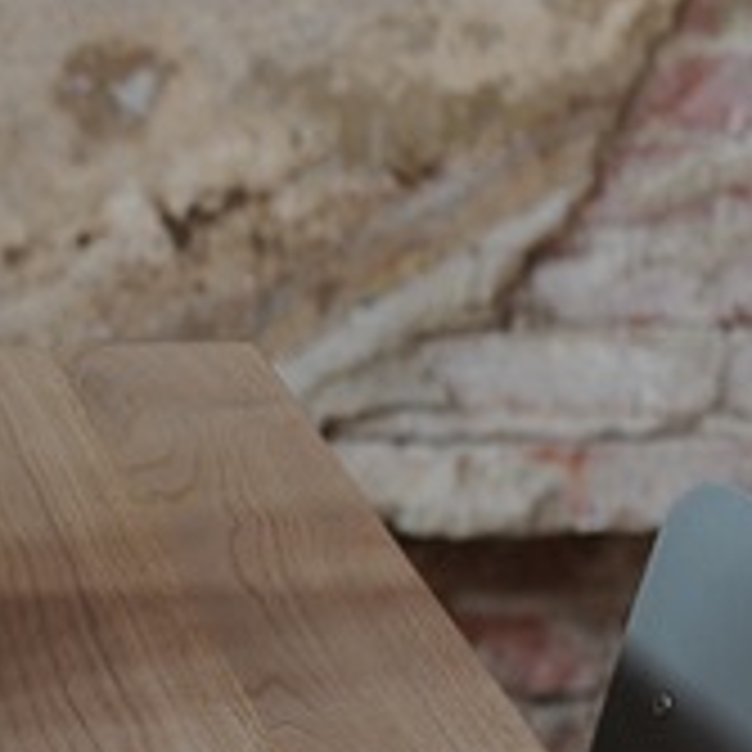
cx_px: -865
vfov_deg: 6.2
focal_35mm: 280
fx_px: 6882
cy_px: 727
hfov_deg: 6.1
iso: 400
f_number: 4
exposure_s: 1/30
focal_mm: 55
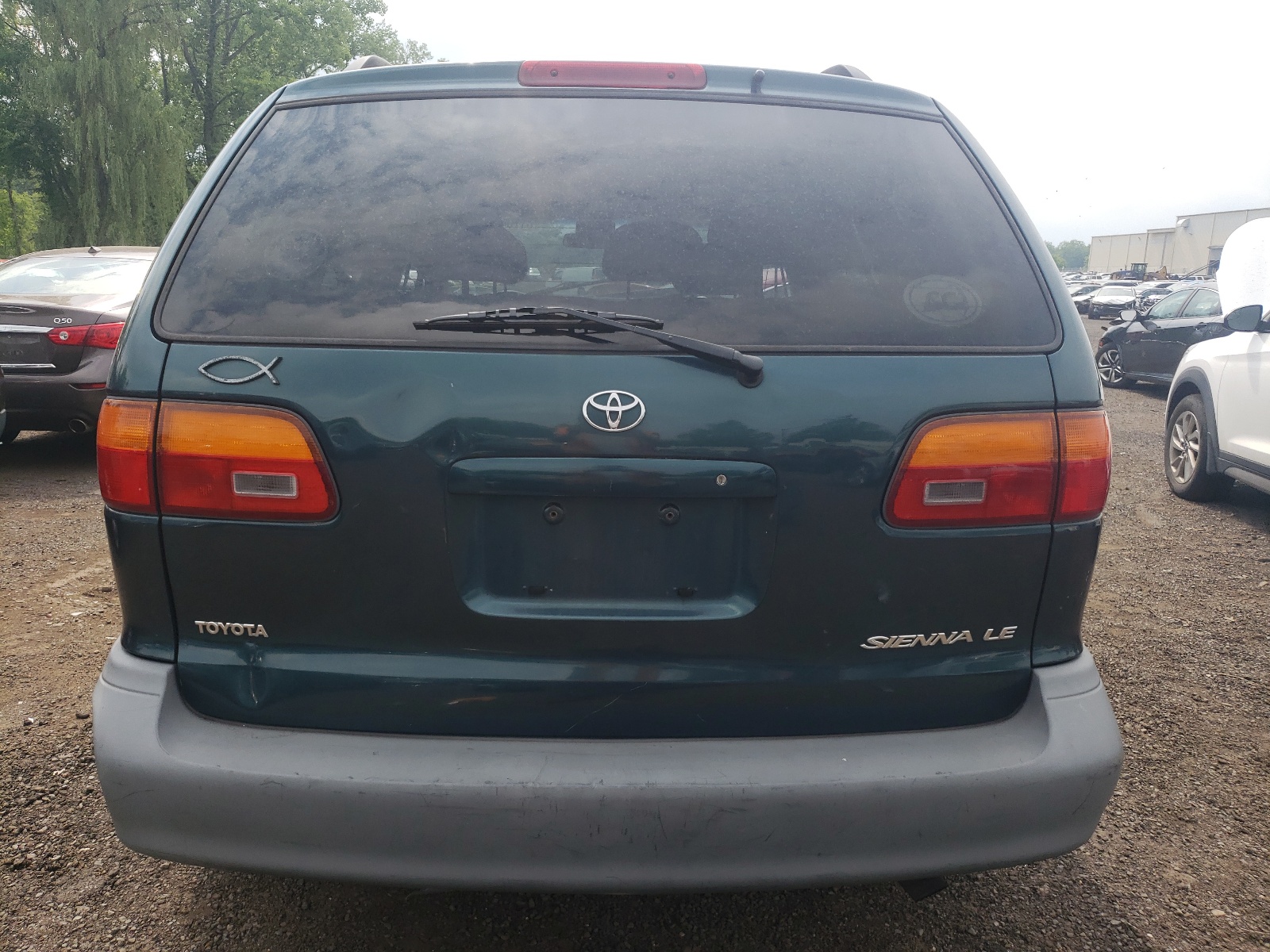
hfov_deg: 67.3
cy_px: 476
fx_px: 954
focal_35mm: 26
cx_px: 635
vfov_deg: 53.1
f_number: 1.5
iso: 50
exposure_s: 1/1667
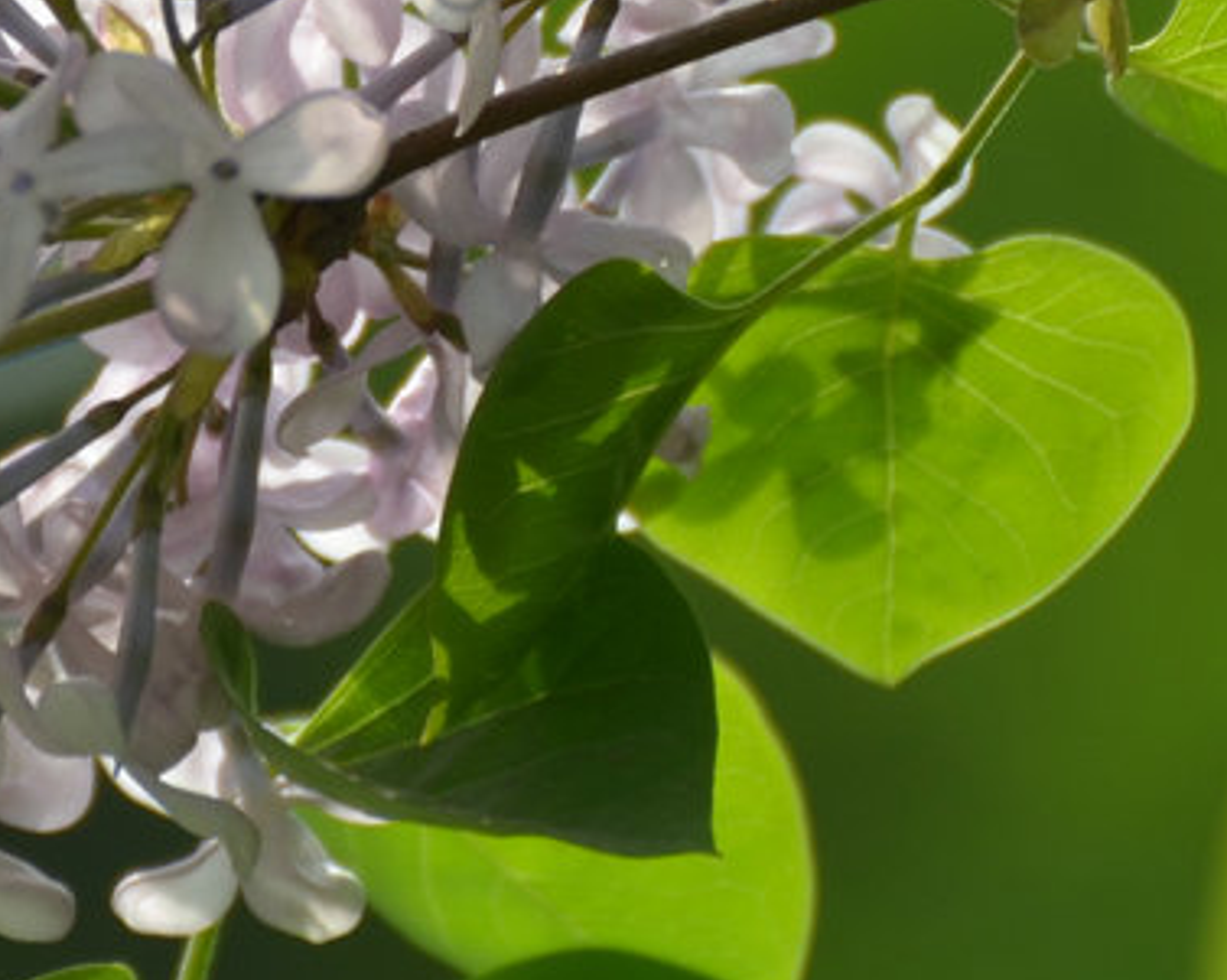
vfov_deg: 1.4
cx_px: 342
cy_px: -120
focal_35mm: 1119
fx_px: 40604
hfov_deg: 1.7
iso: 100
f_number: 5.3
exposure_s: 1/250
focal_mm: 200
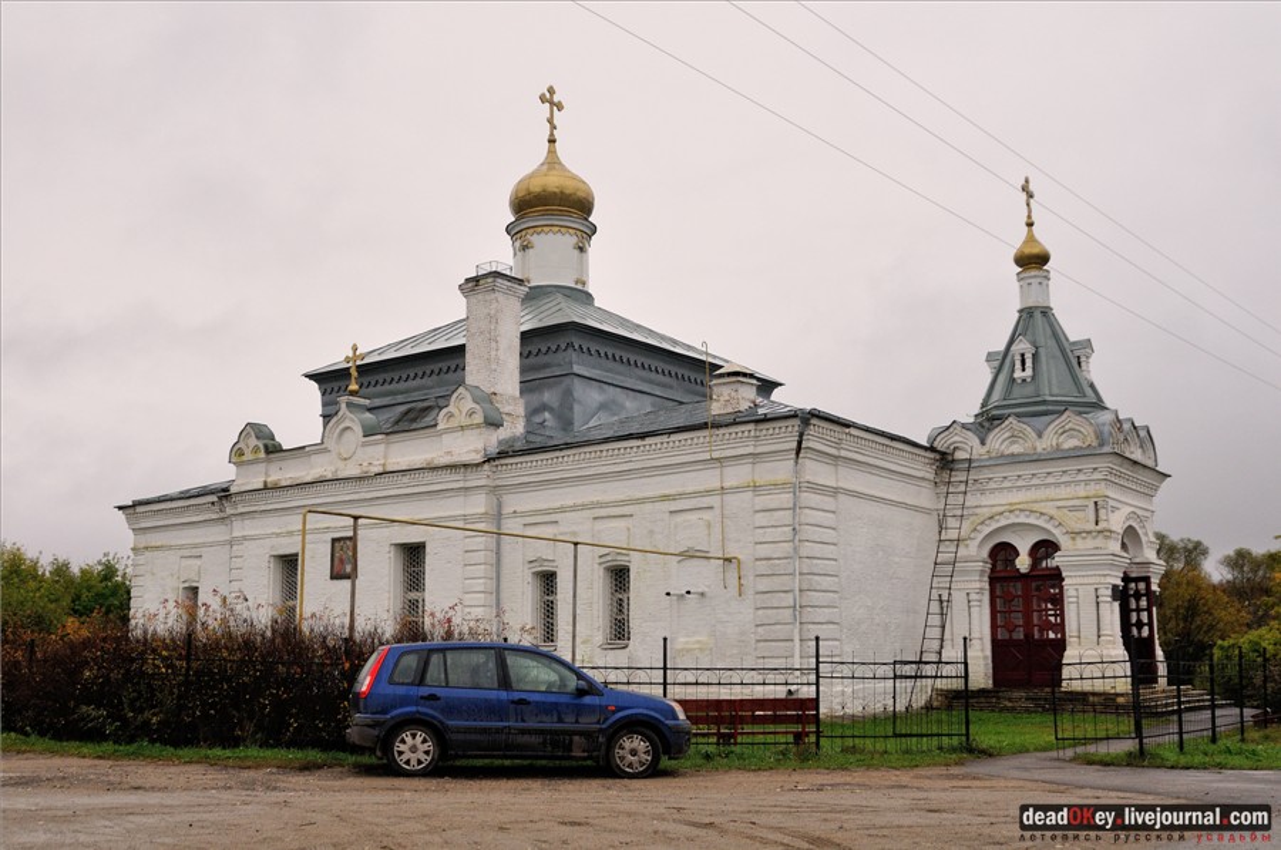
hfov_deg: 53.2
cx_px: 640
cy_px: 425
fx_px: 1279
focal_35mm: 36
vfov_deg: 36.8
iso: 640
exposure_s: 1/800
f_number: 7.1
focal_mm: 24
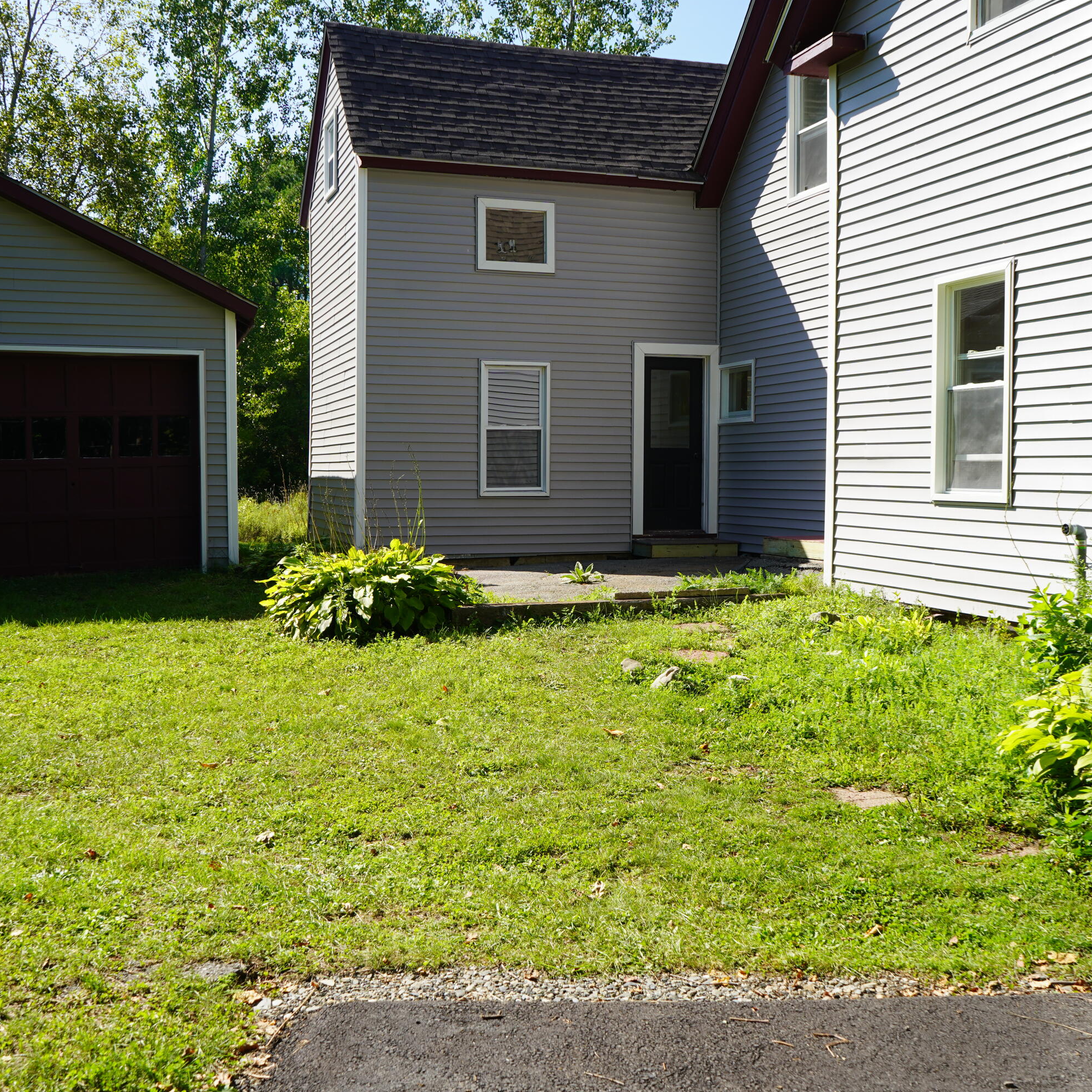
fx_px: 1285
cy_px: 542
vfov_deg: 46.0
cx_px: 547
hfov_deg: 46.0
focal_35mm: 36
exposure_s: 1/125
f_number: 8
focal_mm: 28
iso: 100
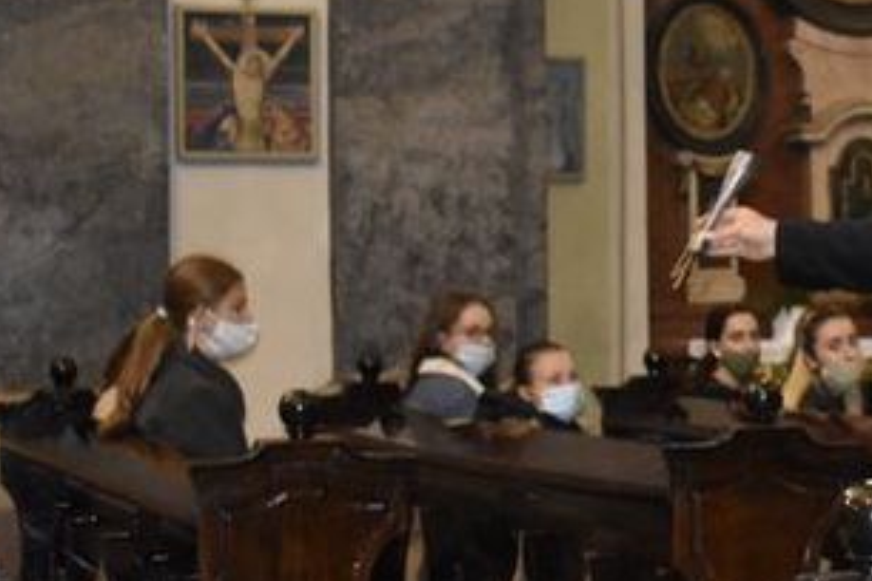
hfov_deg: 18.3
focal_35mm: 109
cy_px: 336
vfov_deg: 12.6
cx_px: 868
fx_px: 2641
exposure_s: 1/60
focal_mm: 35
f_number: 4.5
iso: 6400
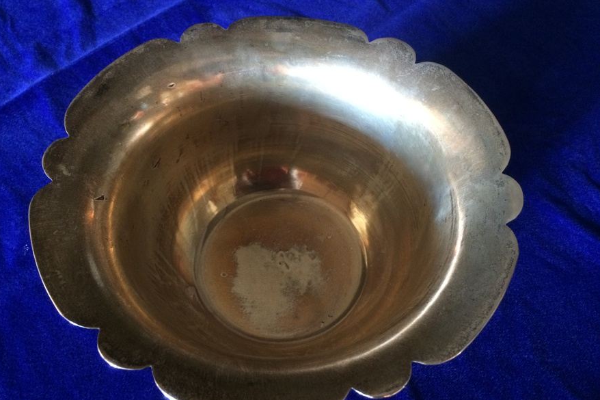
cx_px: 294
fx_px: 533
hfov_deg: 58.7
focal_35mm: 32
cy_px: 230
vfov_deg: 41.0
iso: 320
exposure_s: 1/15
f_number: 2.2
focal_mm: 4.12
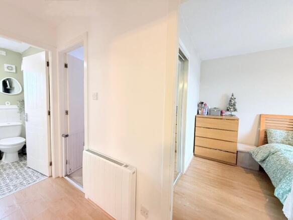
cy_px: 110
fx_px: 118
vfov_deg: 85.7
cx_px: 146
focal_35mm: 14
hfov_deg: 102.1
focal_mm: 2.22
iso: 200
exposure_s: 1/50
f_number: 2.2
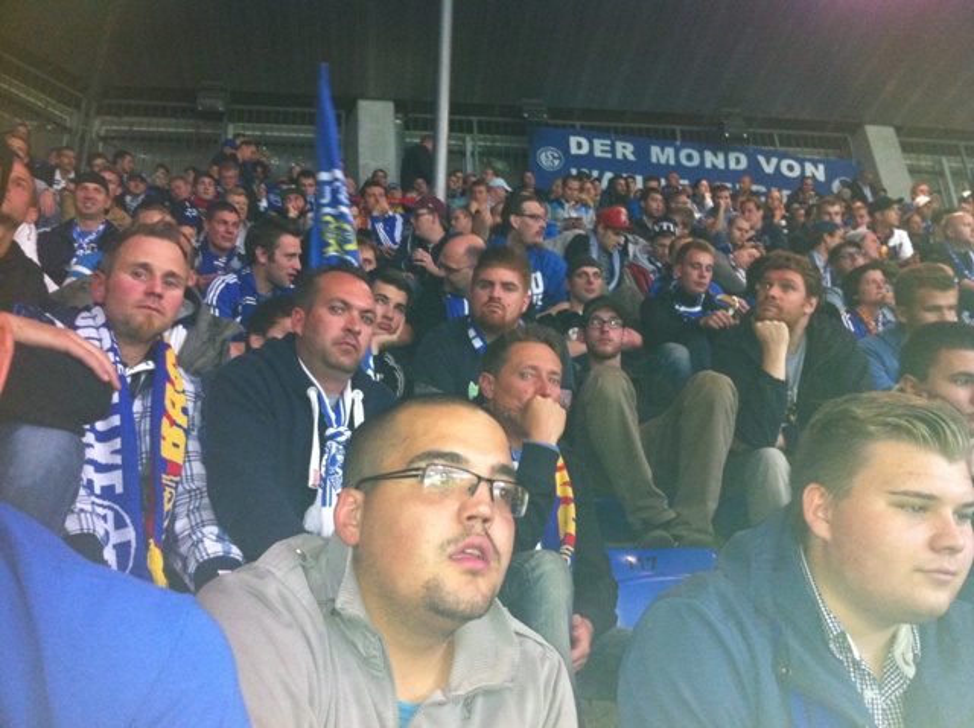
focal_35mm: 35
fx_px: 983
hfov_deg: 52.7
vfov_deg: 40.6
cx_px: 487
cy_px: 364
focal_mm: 3.85
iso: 320
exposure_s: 1/15
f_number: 2.8
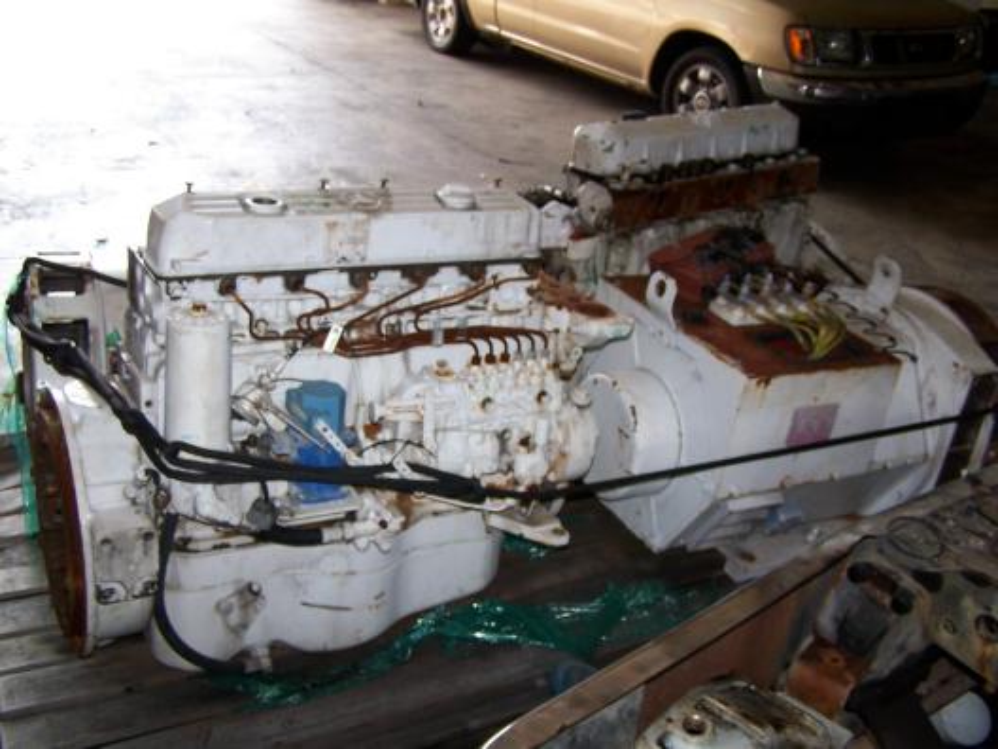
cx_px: 499
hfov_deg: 49.0
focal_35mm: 38
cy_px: 374
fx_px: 1096
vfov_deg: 37.7
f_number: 2.8
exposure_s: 1/60
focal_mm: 6.3
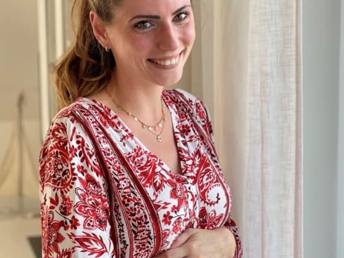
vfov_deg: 21.0
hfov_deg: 27.7
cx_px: 130
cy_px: 111
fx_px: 695
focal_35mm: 70
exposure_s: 1/122
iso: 40
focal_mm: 6
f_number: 2
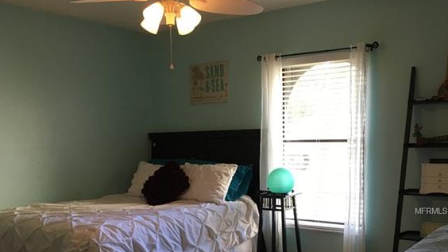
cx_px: 222
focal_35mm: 43
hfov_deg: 47.4
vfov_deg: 27.0
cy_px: 211
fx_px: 511
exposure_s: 1/30
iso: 40
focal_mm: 4.15
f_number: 2.2
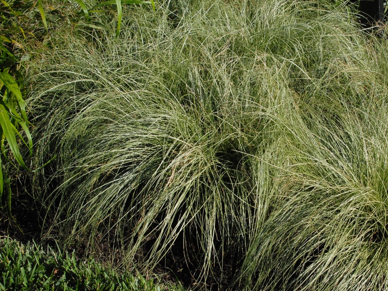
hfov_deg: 30.6
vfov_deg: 23.3
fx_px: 706
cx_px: 248
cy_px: 169
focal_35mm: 63
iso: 400
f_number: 10
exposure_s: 1/350
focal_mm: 32
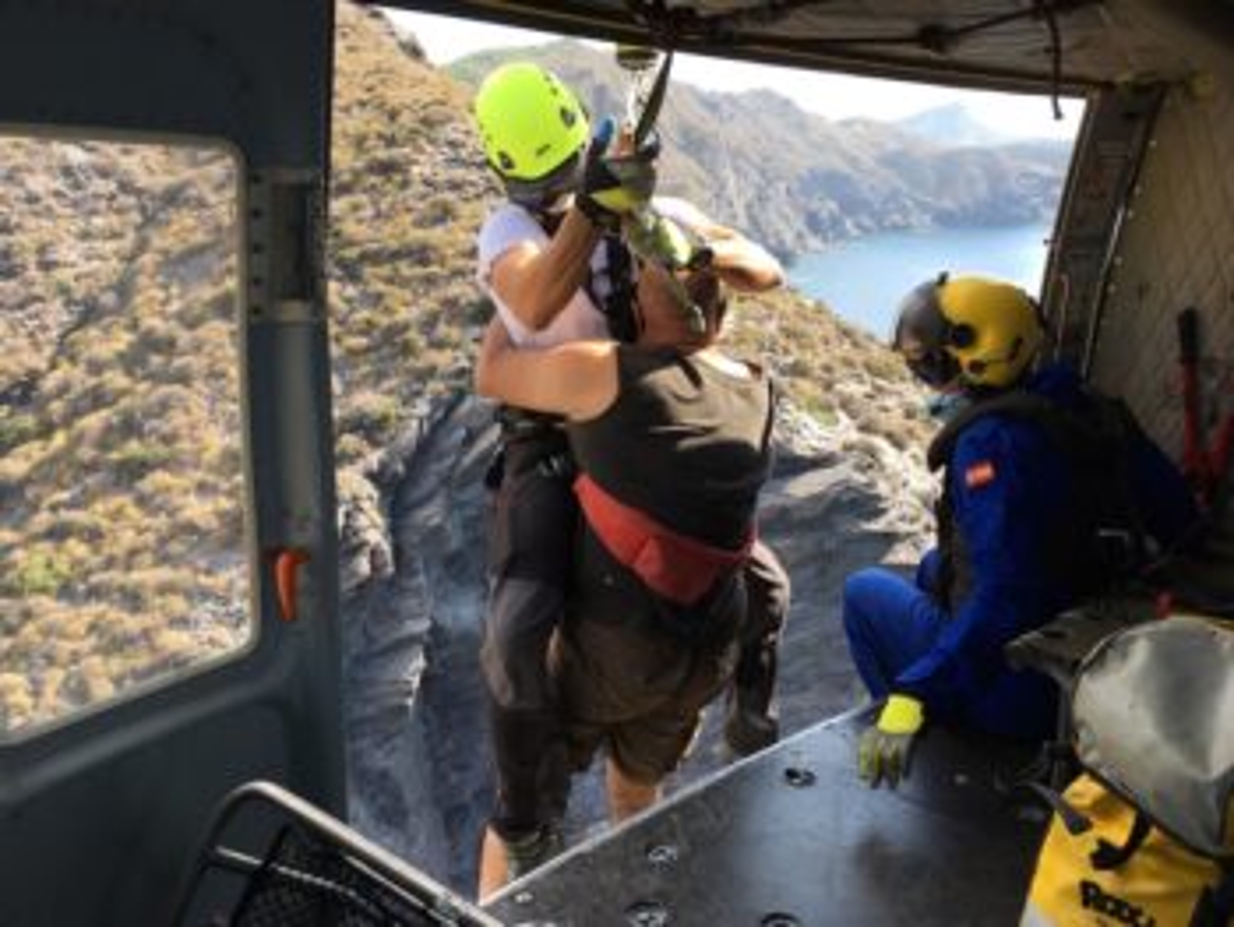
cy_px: 464
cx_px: 617
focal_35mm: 29
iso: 25
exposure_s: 1/346
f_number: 2.2
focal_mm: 4.15
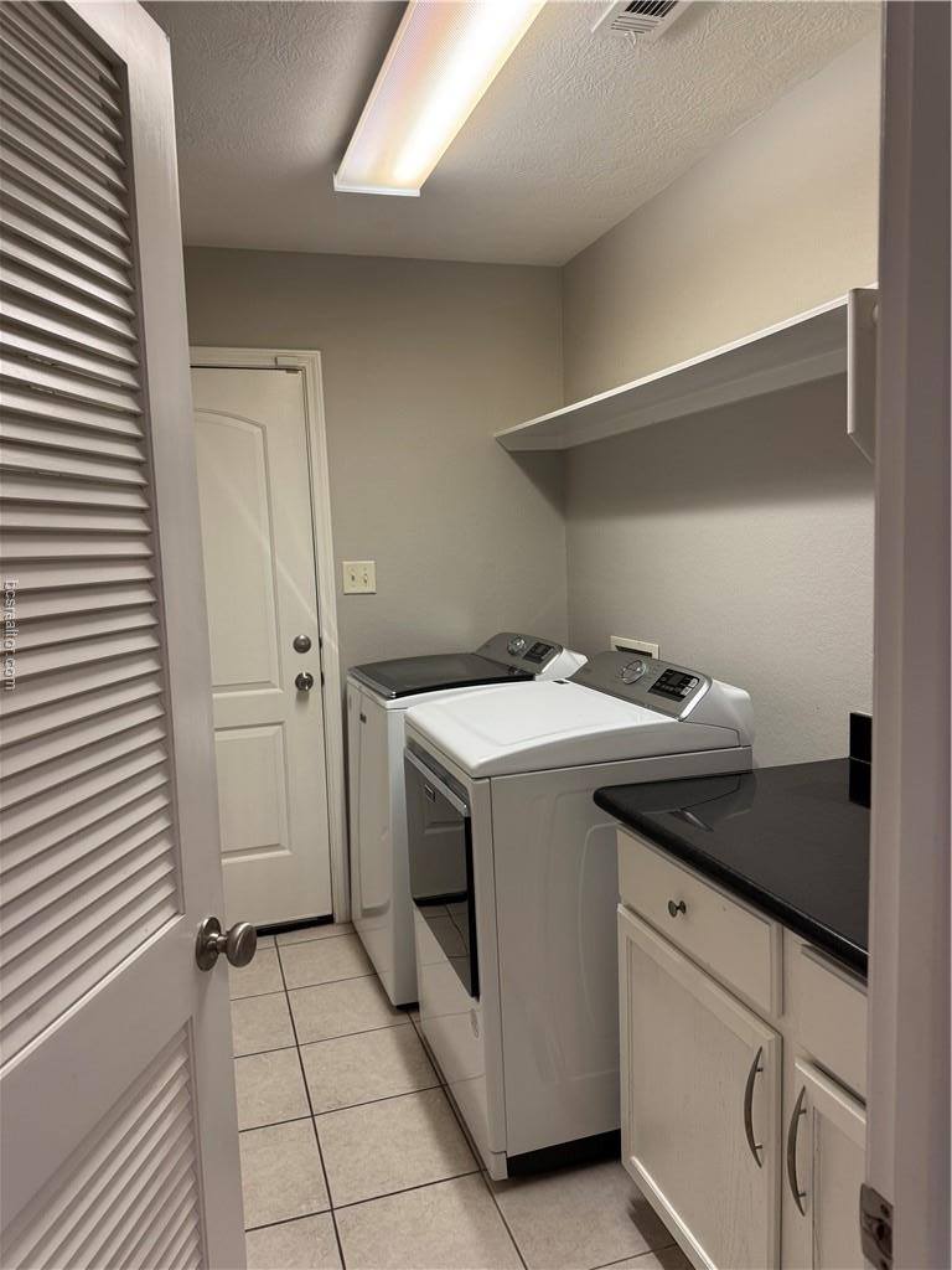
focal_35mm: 24
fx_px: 880
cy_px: 635
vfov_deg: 71.6
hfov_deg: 56.8
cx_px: 476
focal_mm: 6.76
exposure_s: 1/66
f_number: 1.78
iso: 125
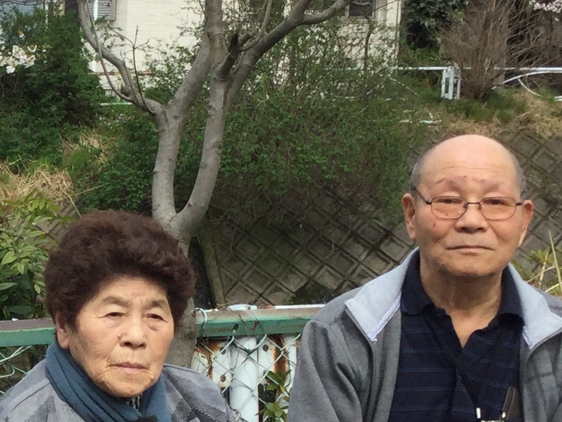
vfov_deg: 13.2
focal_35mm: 112
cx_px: -118
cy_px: 306
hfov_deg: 16.8
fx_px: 1819
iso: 25
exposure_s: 1/747
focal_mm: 3.3
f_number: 2.4
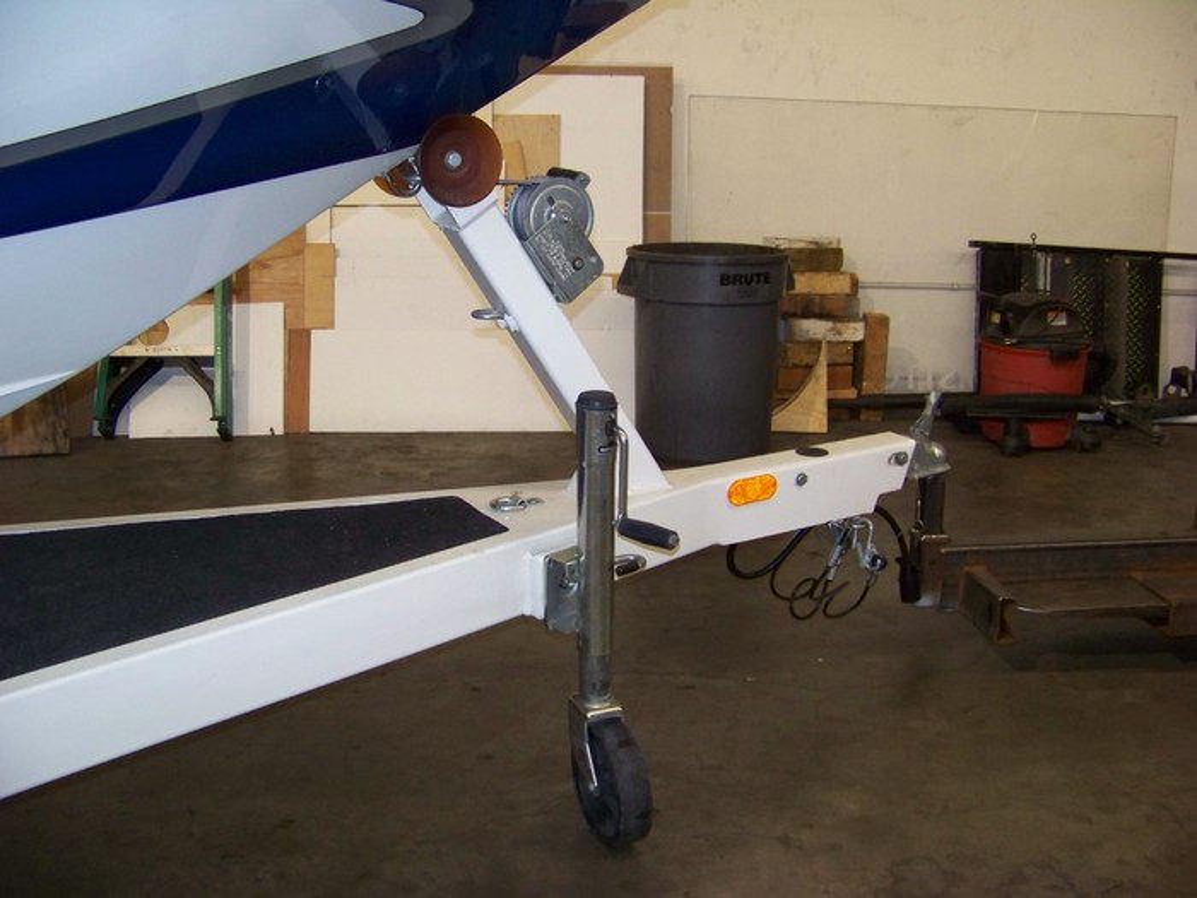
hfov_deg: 51.4
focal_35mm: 36
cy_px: 449
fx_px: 1245
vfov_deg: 39.7
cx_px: 598
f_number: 2.8
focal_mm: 5.85
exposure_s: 1/30
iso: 200
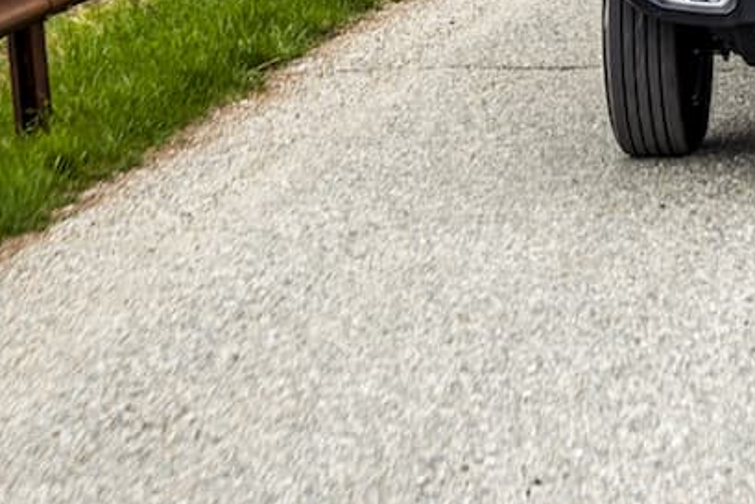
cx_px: 868
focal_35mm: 180
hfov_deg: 11.2
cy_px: -236
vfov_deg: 7.5
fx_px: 3776
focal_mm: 46
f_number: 7.1
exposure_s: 1/125
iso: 100
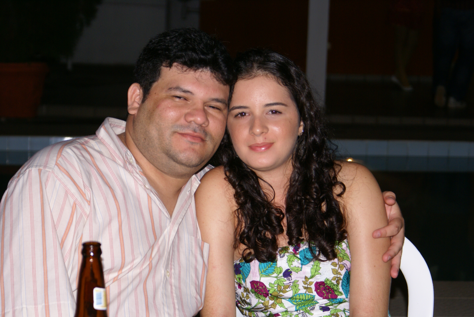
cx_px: 237
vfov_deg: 13.1
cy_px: 158
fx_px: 1384
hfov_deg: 19.4
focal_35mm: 105
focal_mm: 70
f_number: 5.6
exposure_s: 1/125
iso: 400
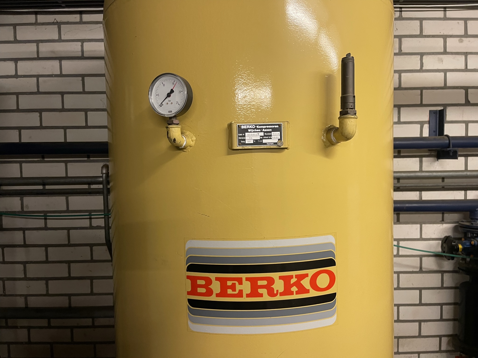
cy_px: 179
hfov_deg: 67.3
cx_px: 239
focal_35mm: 26
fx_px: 359
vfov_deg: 53.1
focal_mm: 5.1
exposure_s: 1/50
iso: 200
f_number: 1.6
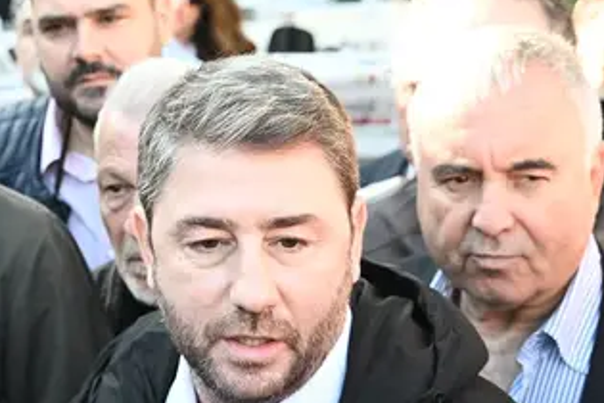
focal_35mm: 93
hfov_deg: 21.7
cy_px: 174
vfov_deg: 14.7
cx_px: 140
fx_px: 1560
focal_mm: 45
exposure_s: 1/500
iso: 2000
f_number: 5.6
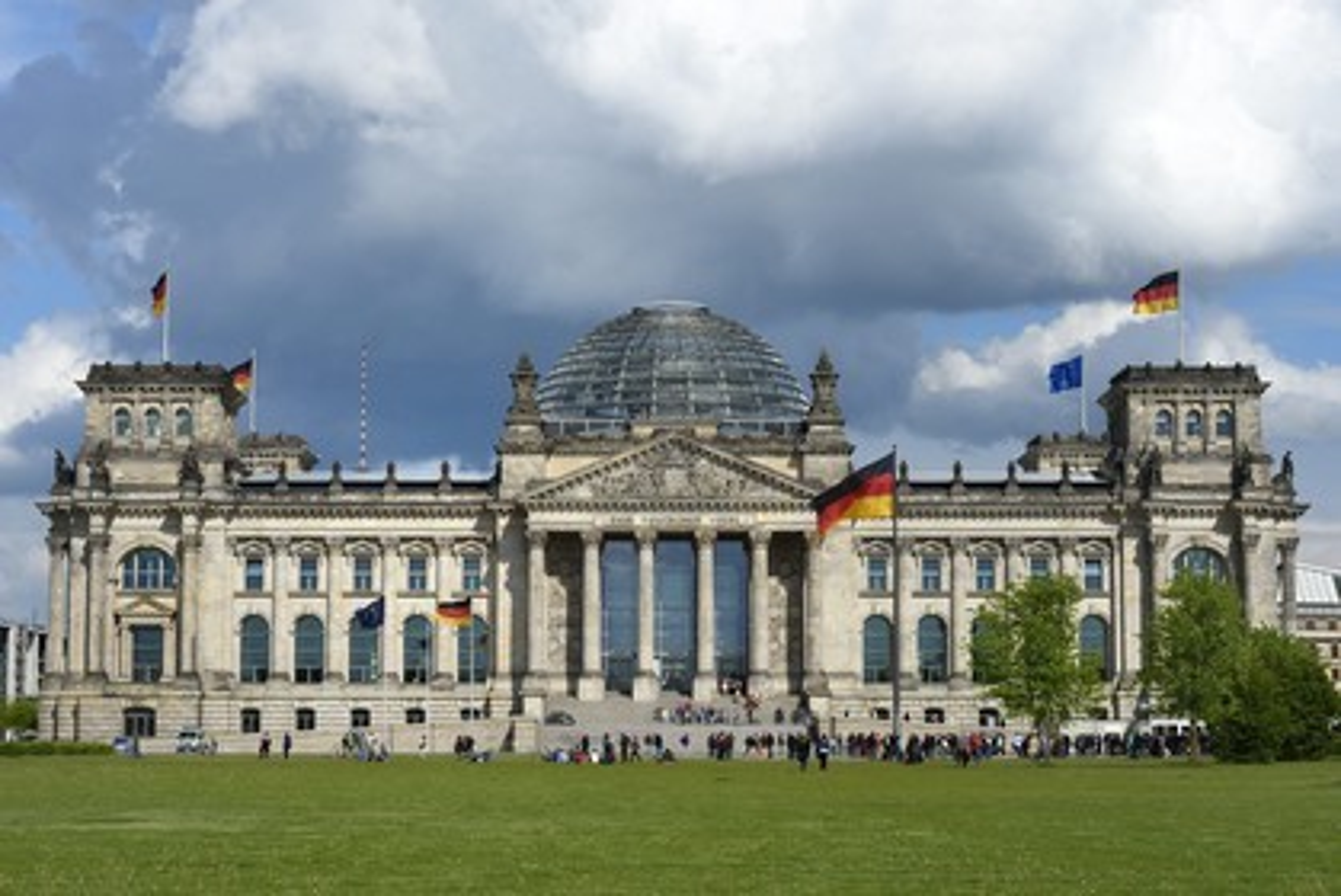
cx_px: 670
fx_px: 2609
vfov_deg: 19.5
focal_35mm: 70
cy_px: 448
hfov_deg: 28.8
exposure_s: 1/250
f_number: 16
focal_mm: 70
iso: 200
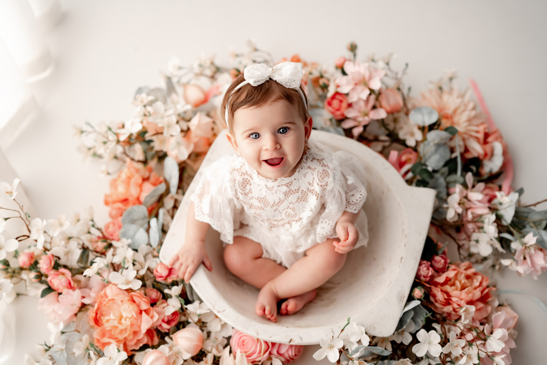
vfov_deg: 27.0
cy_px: 182
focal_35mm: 50
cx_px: 274
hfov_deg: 39.6
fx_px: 760
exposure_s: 1/200
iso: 125
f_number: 2
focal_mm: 50
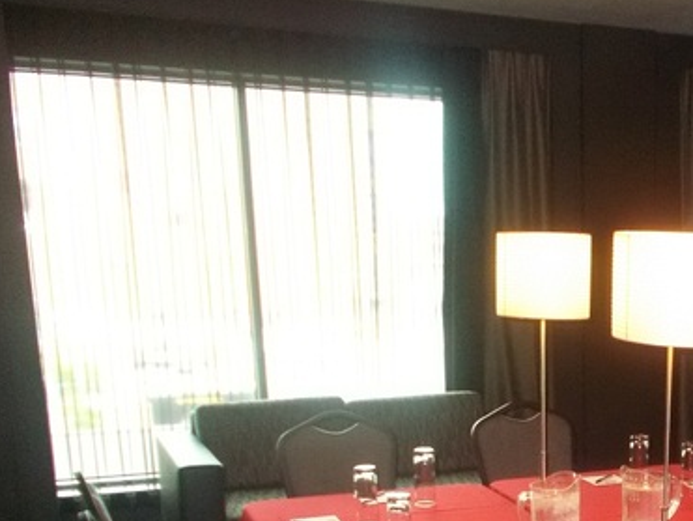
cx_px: 667
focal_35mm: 56
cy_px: 517
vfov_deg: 24.9
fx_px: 1122
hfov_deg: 32.1
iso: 320
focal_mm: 4.6
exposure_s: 1/40
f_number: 3.2
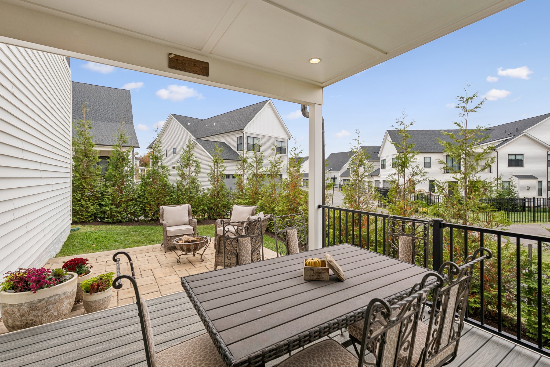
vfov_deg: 73.8
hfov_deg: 96.7
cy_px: 184
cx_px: 275
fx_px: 245
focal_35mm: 16
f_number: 8
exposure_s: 1/125
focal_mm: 16
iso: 80
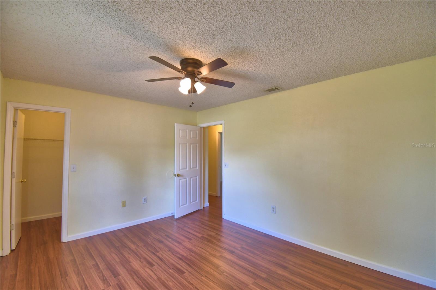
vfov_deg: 77.3
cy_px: 145
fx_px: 182
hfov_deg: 100.4
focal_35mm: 15
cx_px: 218
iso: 400
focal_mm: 10
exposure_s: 1/100
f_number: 4.5
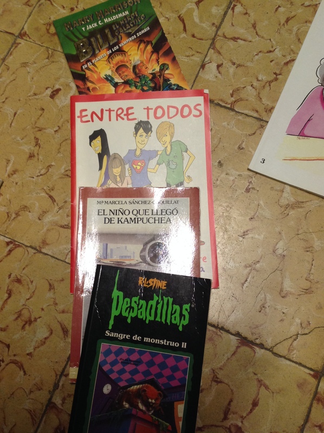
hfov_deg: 40.6
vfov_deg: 52.7
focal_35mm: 35
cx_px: 162
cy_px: 216
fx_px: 438
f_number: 2.4
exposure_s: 1/15
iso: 125
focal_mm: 4.28
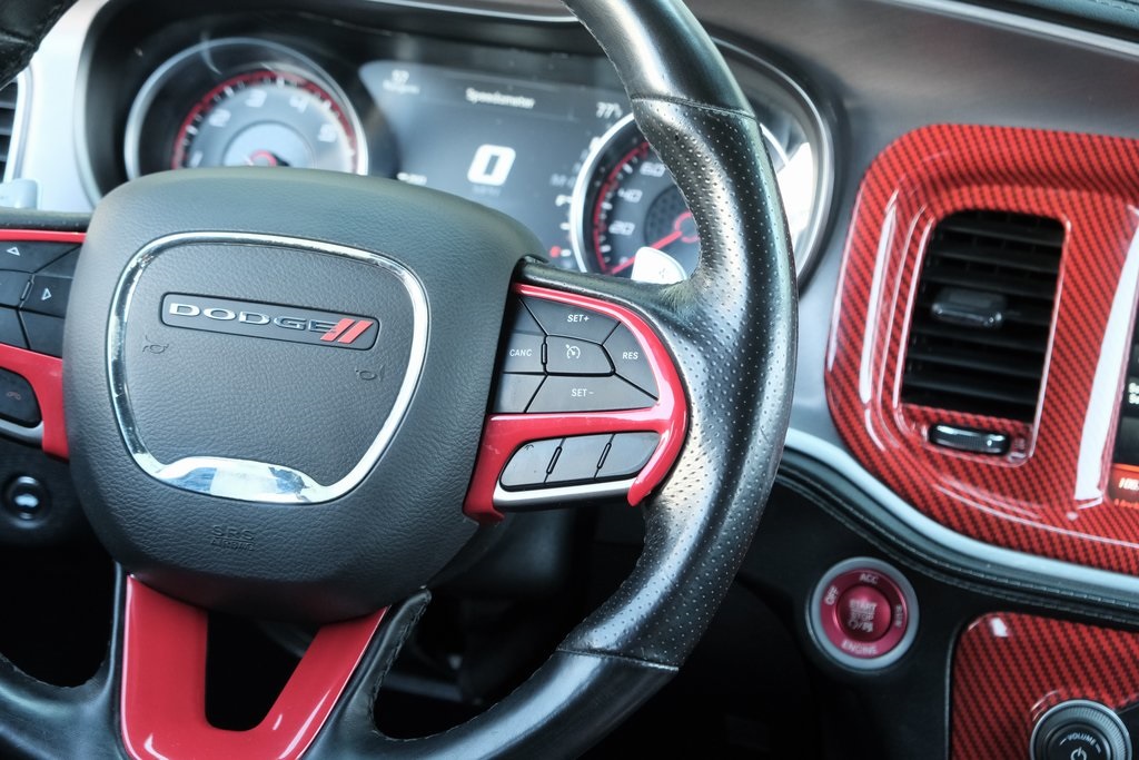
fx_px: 2626
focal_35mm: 83
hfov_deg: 24.5
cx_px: 570
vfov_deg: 16.5
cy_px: 380
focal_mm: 55
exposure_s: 1/100
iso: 2500
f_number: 5
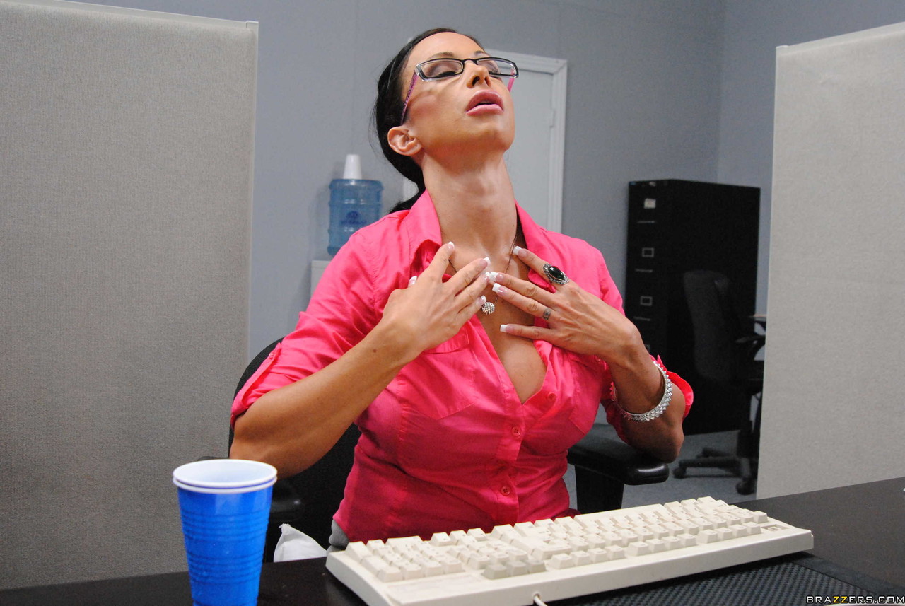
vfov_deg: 37.0
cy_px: 303
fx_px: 906
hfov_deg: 53.1
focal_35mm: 36
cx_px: 452
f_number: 5
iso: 1600
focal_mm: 24
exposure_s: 1/80
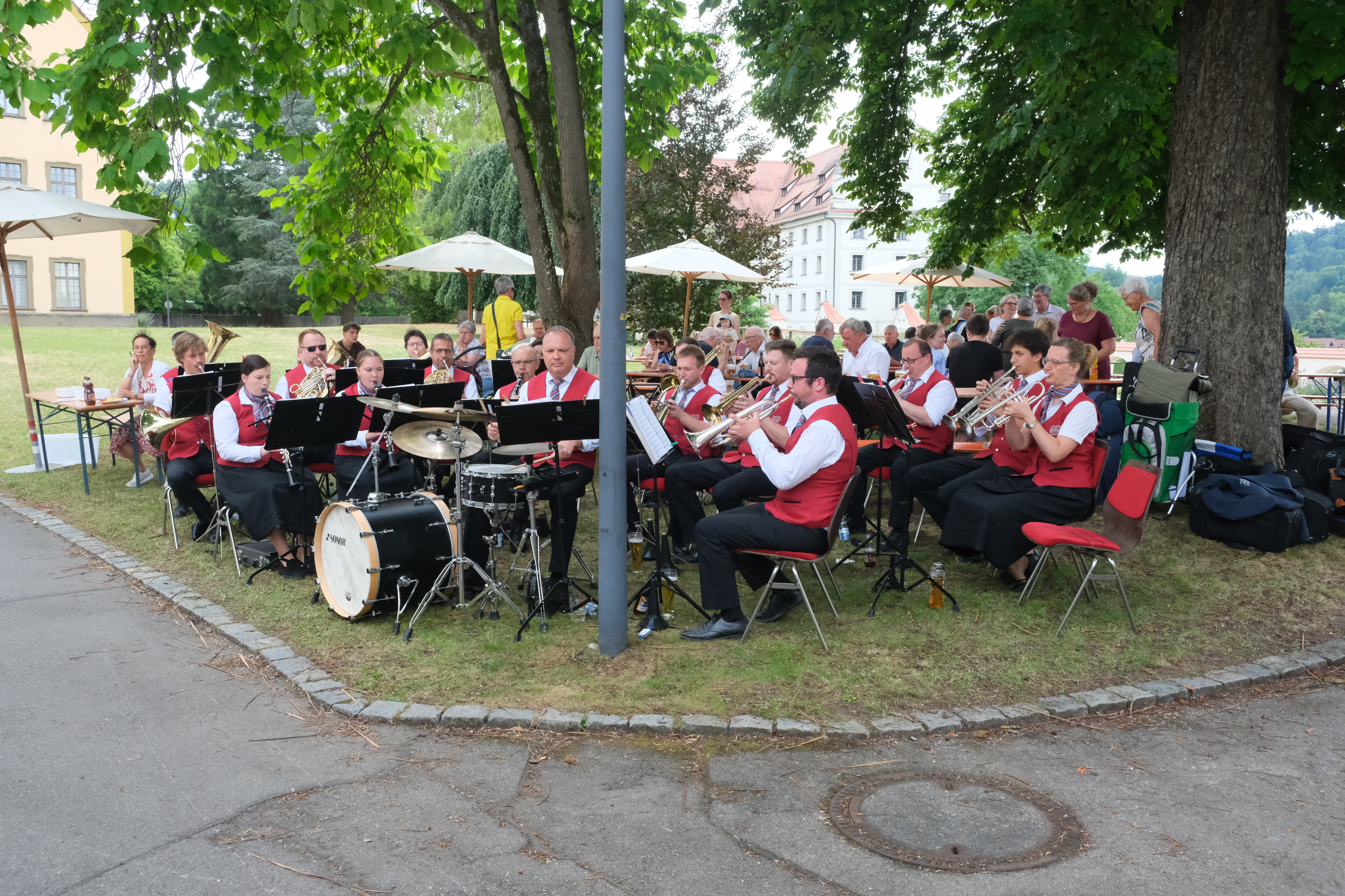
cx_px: 672
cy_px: 448
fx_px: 1158
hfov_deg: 60.3
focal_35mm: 31
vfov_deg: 42.3
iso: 4000
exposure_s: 1/1400
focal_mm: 20.5
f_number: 7.1
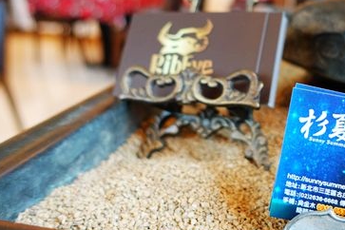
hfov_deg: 42.1
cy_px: 112
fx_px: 412
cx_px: 303
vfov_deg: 31.2
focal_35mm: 43
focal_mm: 8.8
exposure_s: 1/30
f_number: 1.8
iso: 400
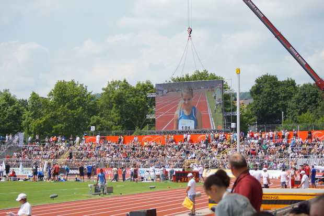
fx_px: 1011
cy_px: 108
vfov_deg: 12.2
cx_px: 162
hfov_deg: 18.2
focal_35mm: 112
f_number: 5.6
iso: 100
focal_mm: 75
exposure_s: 1/640
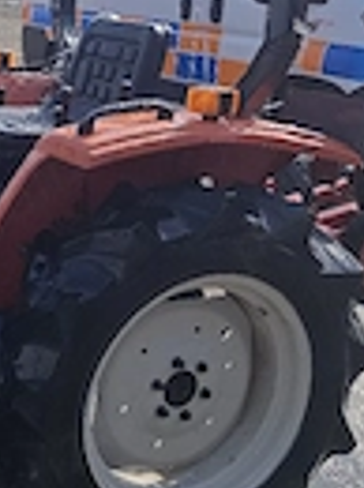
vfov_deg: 27.4
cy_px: 218
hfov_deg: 18.6
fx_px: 999
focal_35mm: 71
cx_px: -158
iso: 25
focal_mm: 5.4
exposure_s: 1/1667
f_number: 1.8
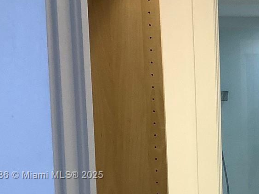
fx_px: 658
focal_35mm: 88
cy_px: 176
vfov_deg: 16.6
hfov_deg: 20.6
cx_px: 324
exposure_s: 1/120
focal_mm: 3.3
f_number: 2.4
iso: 64
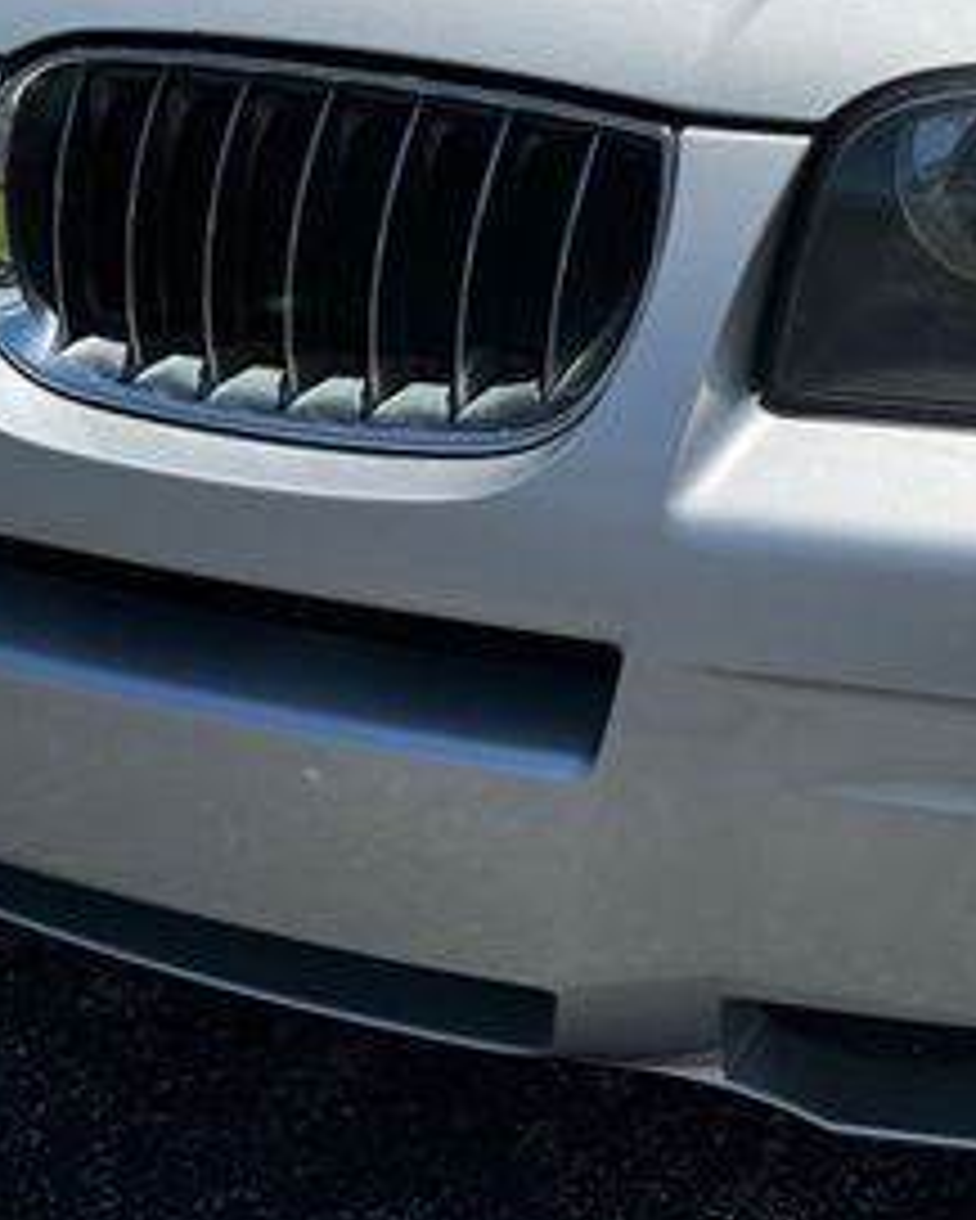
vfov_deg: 31.2
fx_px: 2165
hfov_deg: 25.0
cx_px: 769
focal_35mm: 60
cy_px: 405
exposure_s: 1/8696
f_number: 1.5
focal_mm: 5.7
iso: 50
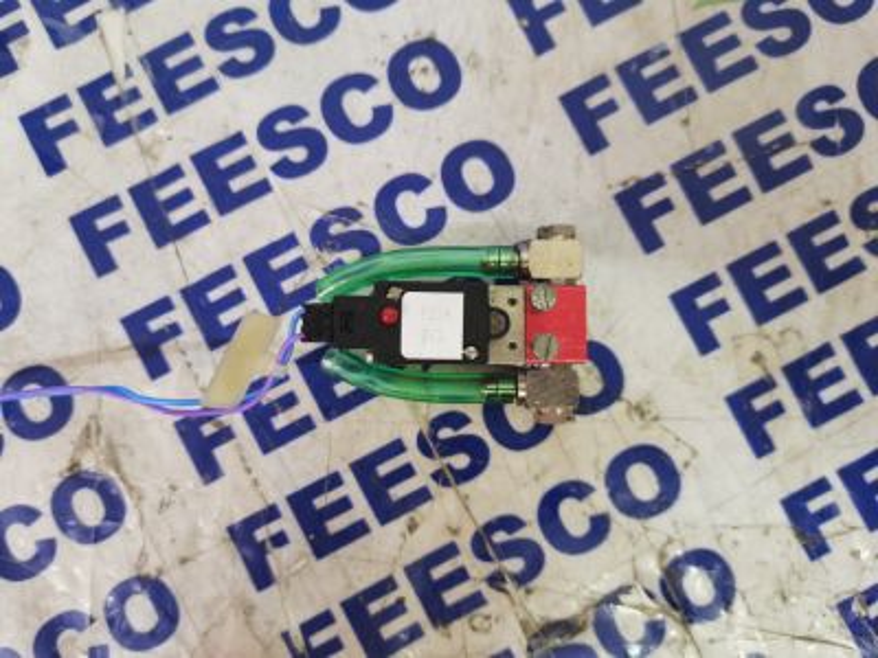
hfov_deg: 67.3
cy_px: 329
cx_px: 439
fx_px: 659
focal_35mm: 26
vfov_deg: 53.1
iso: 800
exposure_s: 1/24
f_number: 1.8
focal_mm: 5.58
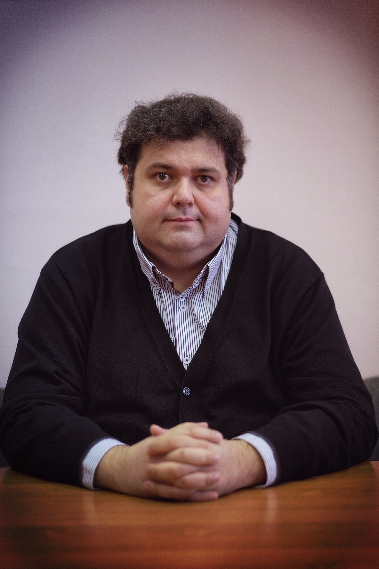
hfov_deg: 16.3
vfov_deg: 24.2
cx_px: 190
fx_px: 1326
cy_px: 284
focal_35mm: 84
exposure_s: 1/160
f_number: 1.2
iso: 200
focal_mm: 56
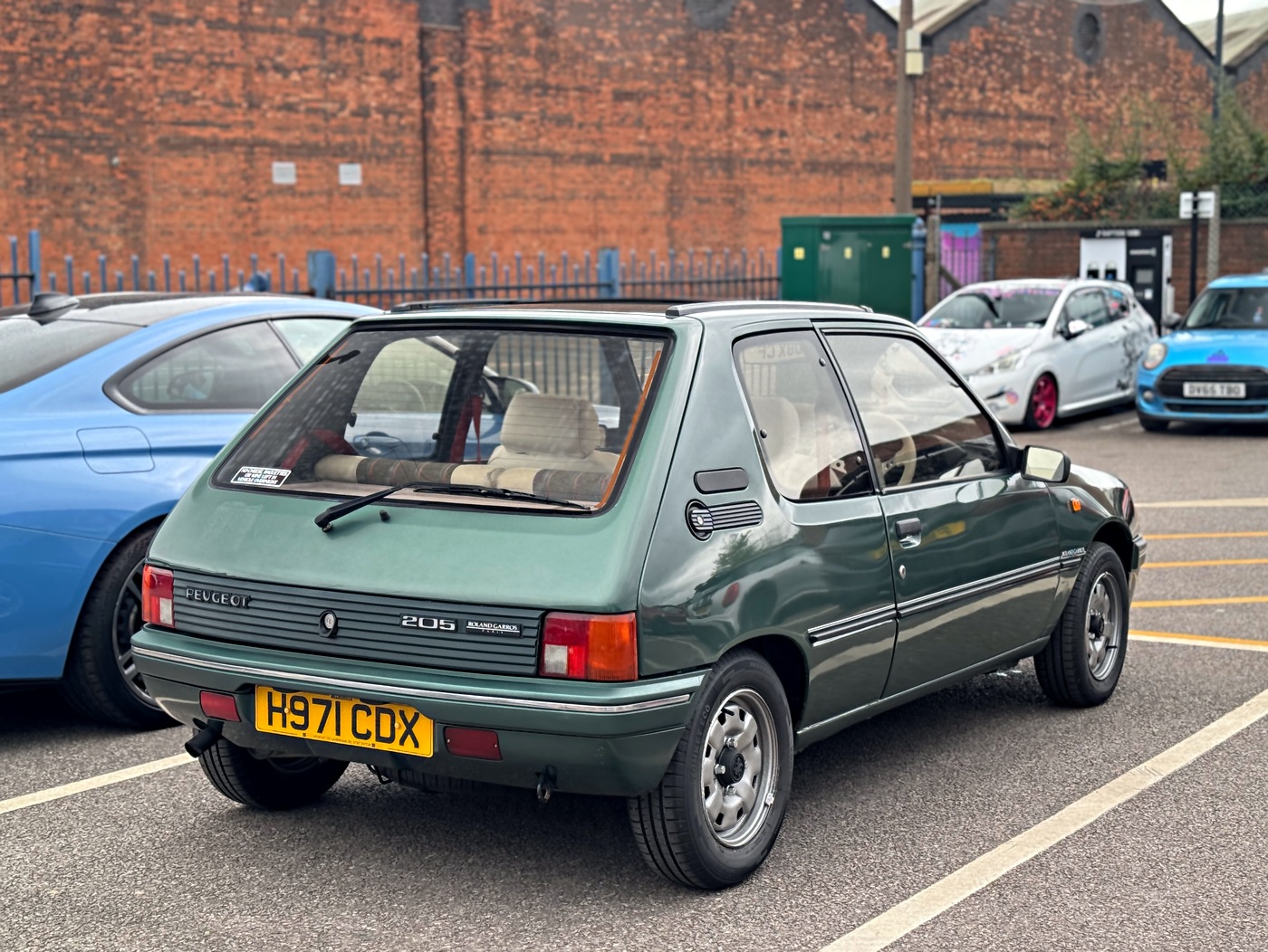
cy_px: 476
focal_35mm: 48
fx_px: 1759
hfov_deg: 39.6
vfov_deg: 30.3
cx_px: 634
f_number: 1.78
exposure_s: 1/207
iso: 64
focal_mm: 6.76
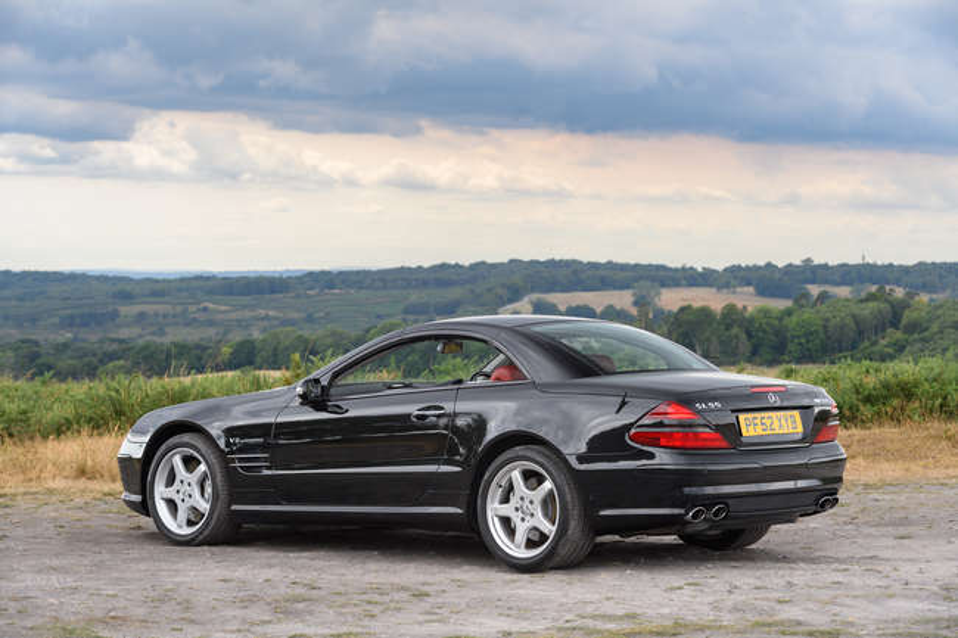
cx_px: 479
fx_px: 2980
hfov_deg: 18.3
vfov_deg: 12.2
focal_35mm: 112
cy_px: 319
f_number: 8
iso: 160
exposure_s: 1/60
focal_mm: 112
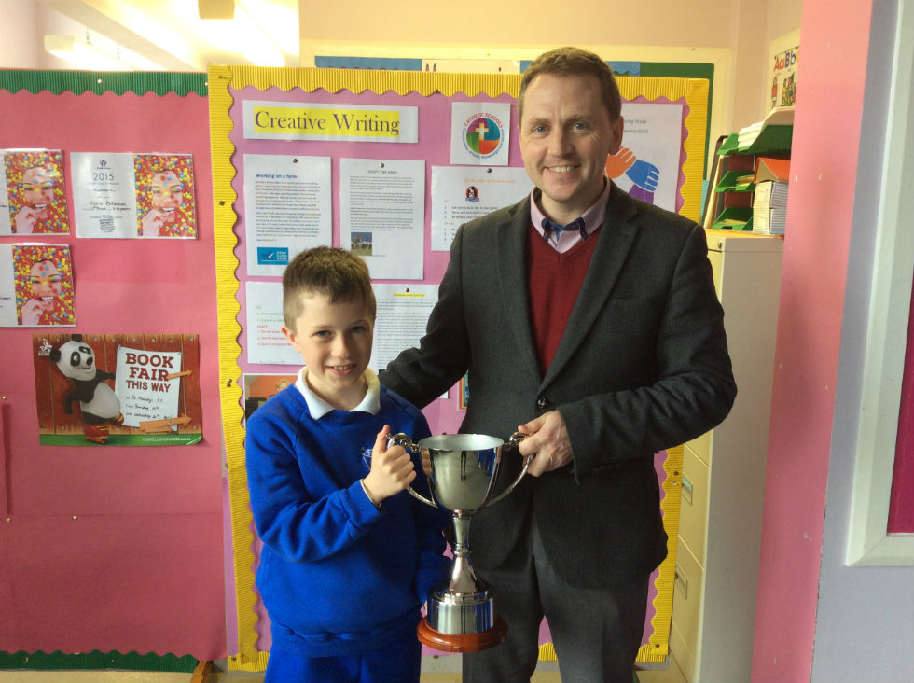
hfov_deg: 56.9
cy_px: 342
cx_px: 457
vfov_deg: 44.1
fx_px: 844
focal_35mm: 32
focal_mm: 3.3
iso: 64
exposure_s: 1/25
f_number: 2.4
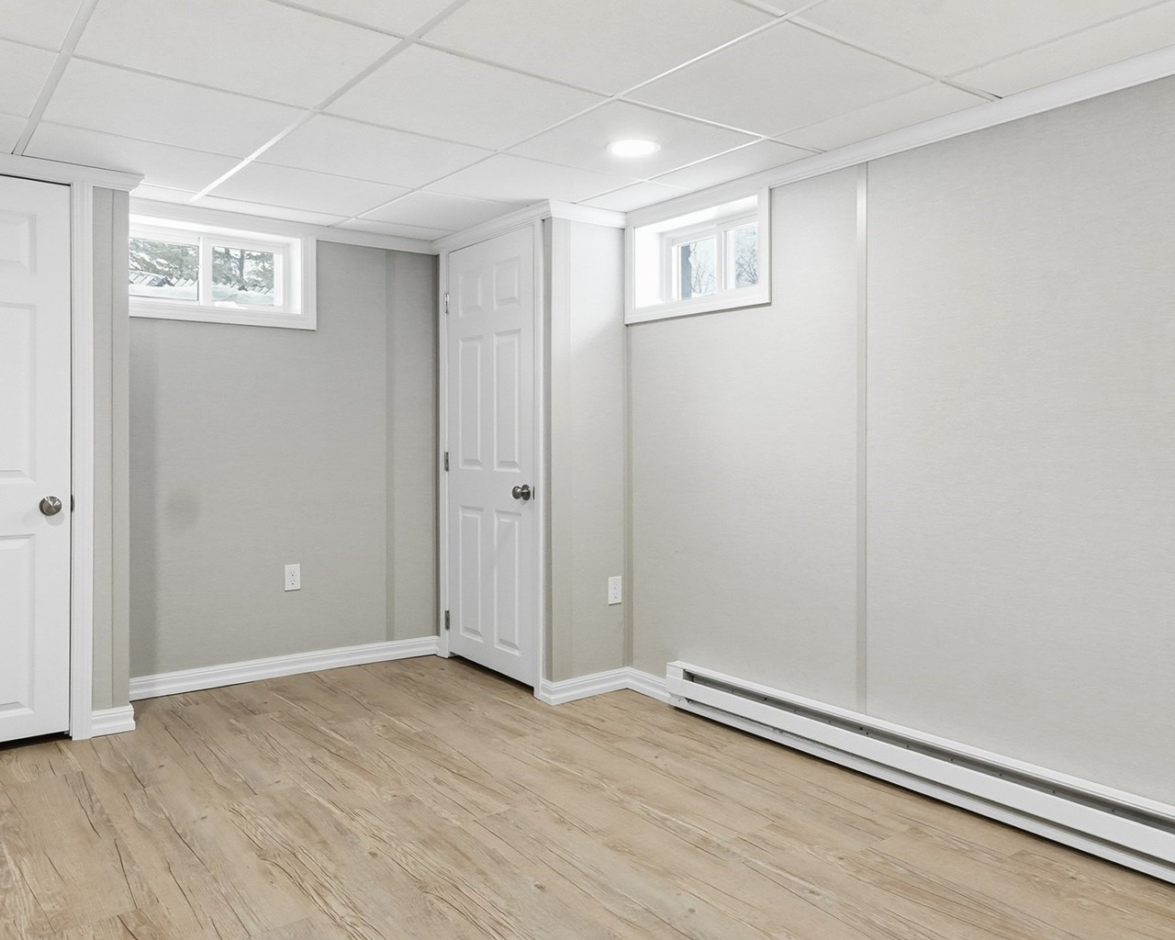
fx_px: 861
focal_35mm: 25
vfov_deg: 57.2
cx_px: 602
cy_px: 446
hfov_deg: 68.6
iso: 800
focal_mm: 11
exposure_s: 1/200
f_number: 7.1
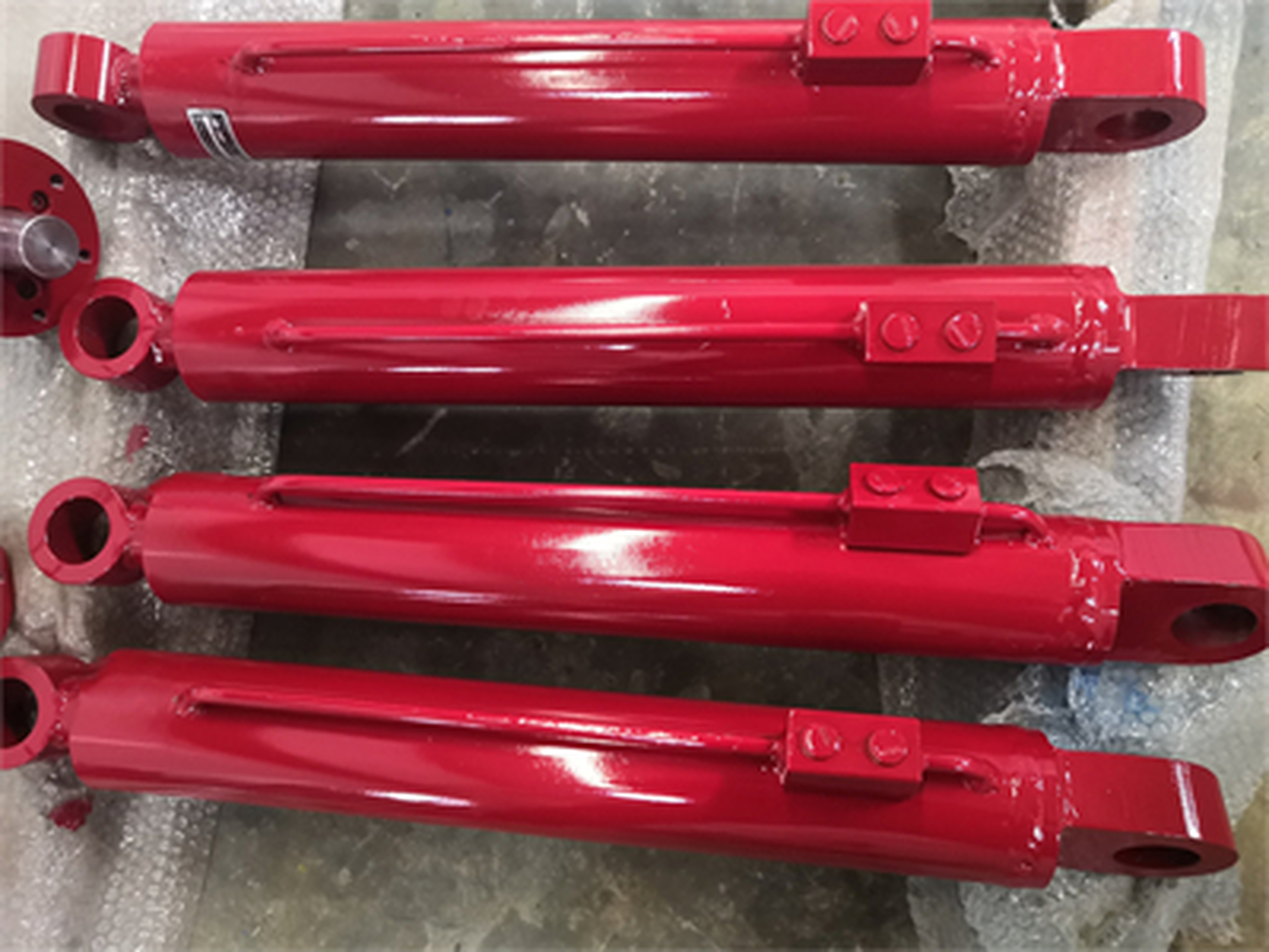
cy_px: 476
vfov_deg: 51.4
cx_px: 634
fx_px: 990
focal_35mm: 27
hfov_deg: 65.3
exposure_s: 1/20
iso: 640
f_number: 1.8
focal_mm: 3.95
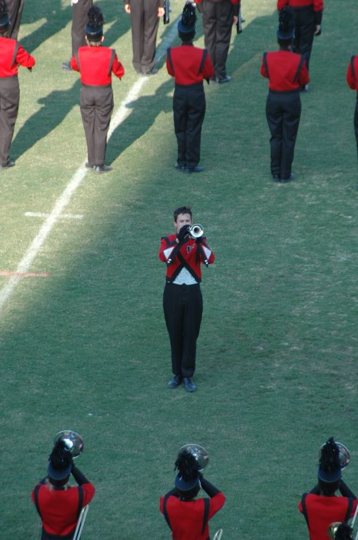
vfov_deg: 5.6
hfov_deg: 3.7
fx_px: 5535
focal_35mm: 370
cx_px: 181
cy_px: 263
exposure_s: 1/200
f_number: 5.6
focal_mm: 200
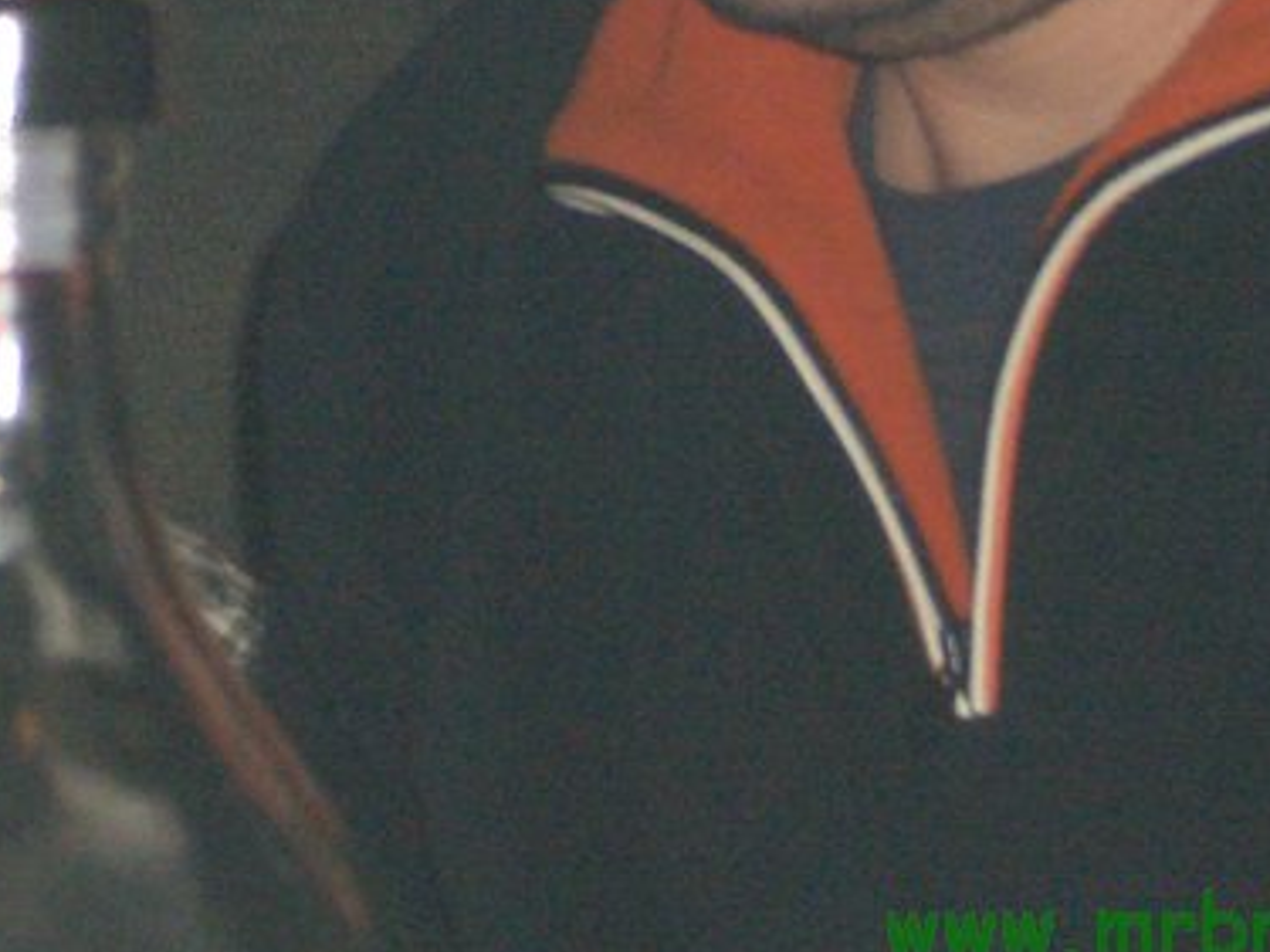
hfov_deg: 6.9
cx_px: 7
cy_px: -318
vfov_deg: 5.1
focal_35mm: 287
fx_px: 10526
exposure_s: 1/60
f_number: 4.8
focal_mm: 17.4
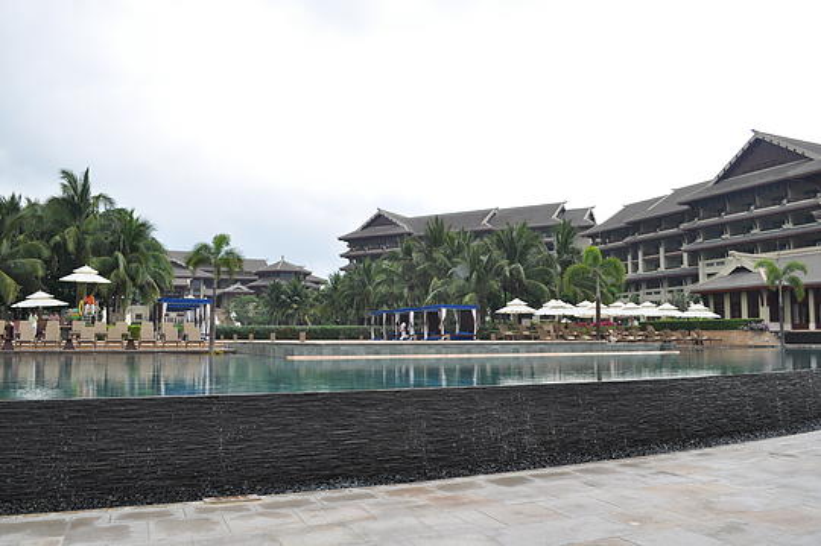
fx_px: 684
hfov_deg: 62.0
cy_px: 273
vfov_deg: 43.5
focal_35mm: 30
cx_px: 410
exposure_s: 1/200
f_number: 7.1
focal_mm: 20
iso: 200
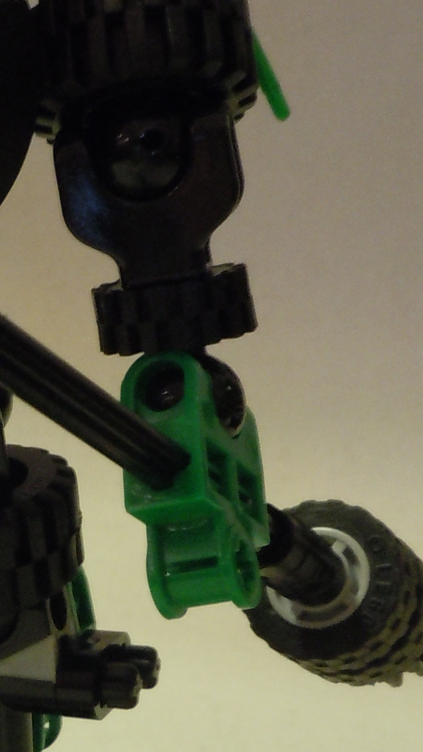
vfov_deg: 25.9
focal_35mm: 82
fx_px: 1635
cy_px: 403
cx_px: -163
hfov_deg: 14.0
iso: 400
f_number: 3.7
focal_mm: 5
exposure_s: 1/10
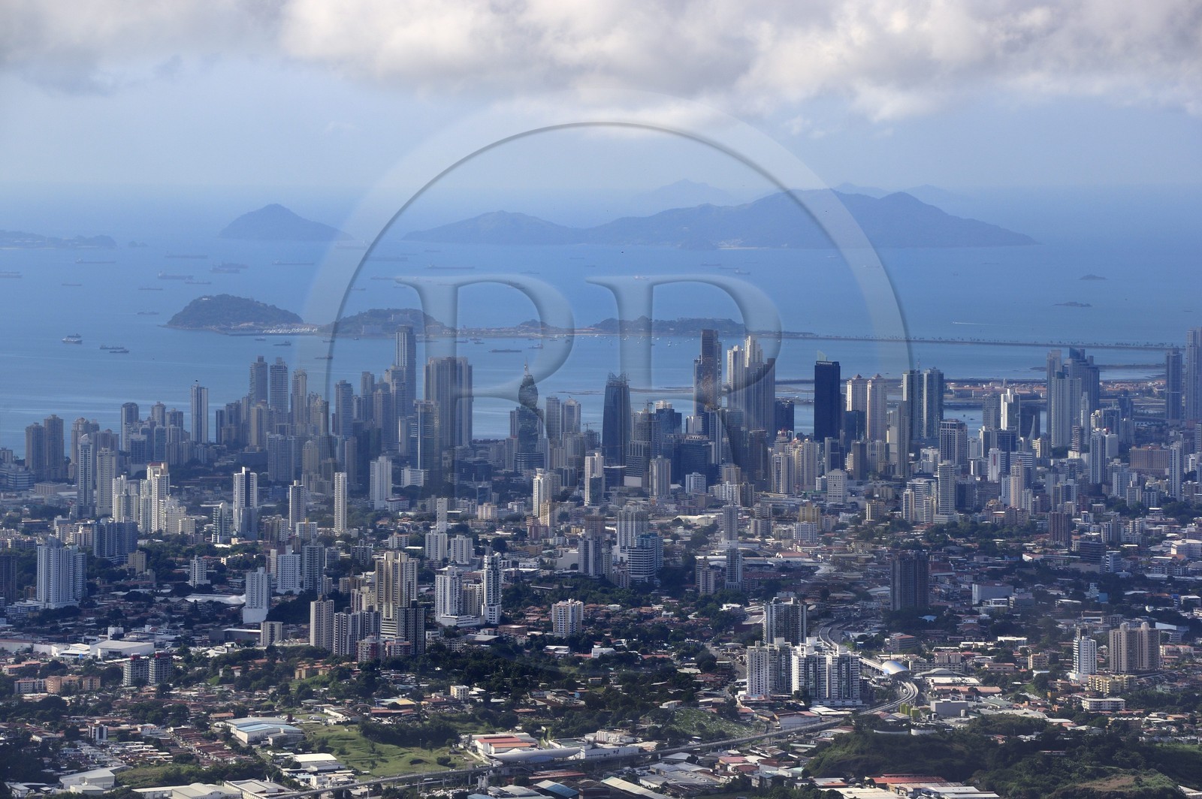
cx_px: 601
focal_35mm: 165
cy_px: 400
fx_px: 5505
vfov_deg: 8.3
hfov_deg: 12.5
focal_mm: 165
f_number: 10
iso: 200
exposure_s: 1/800
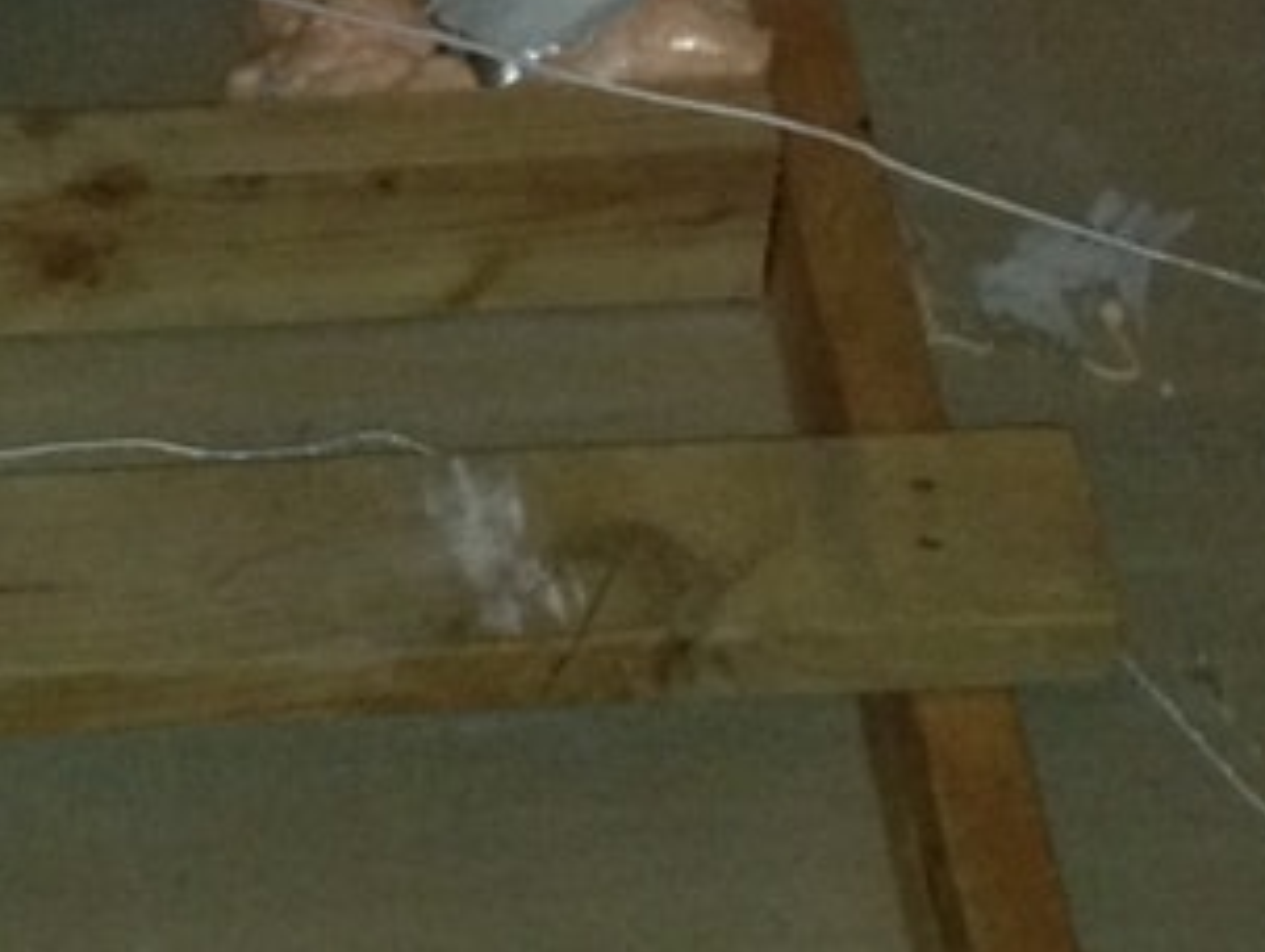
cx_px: 303
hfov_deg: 13.5
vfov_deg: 9.9
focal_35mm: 145
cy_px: -593
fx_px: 5305
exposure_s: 1/16
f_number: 2.4
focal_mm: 4.12
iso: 320
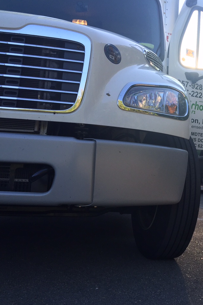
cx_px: 204
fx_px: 347
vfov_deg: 47.4
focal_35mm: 41
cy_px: 153
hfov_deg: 30.3
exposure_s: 1/370
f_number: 2.2
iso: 32
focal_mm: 4.15
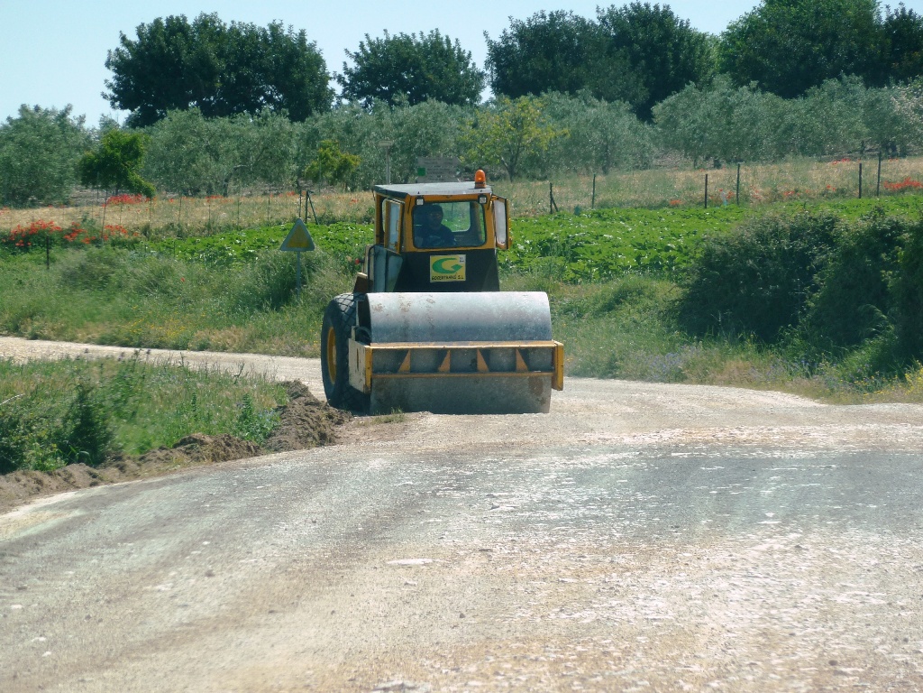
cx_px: 462
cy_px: 346
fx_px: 7999
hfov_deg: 6.6
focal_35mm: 300
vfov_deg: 5.0
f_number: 4.9
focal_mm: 49.2
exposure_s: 1/320
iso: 80
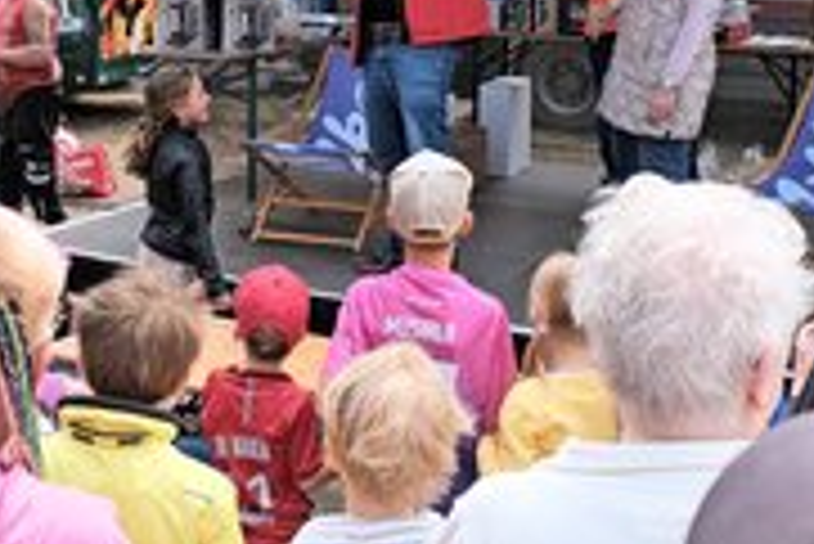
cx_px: 292
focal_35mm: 64
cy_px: 22
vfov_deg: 20.7
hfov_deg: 31.2
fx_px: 1448
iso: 320
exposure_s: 1/210
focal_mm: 19
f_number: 6.4
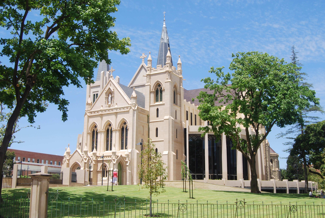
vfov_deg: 32.7
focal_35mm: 41
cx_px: 165
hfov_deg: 47.4
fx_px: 371
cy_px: 109
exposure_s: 1/250
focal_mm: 26
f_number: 8
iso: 100
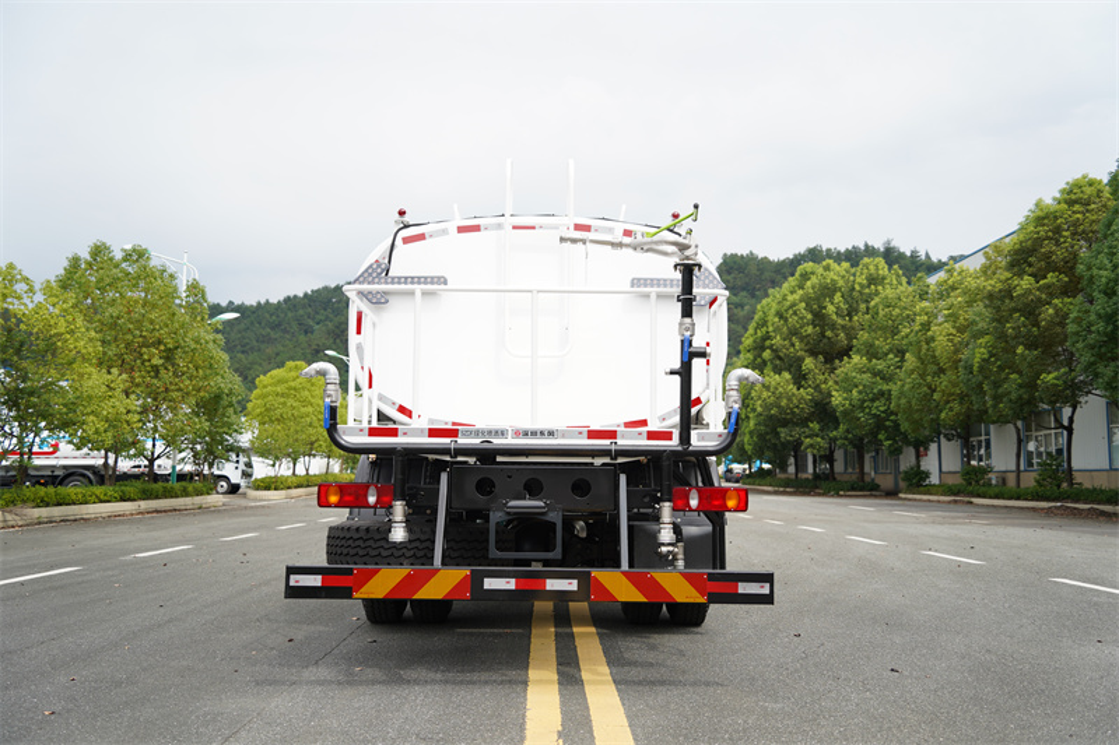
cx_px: 560
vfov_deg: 36.9
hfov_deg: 53.1
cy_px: 372
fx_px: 1119
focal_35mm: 36
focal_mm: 36
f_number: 3.2
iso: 100
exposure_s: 1/1000
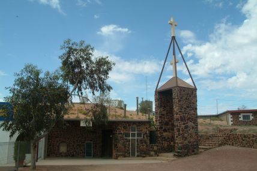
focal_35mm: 32
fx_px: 225
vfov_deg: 41.7
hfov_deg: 59.5
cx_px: 128
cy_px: 86
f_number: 11
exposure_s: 1/500
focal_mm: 21
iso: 800
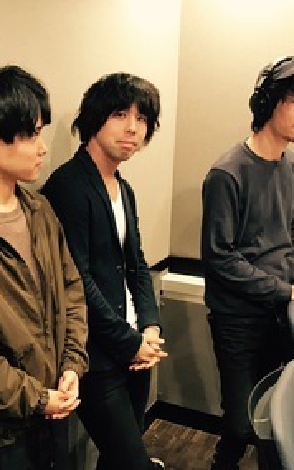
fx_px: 601
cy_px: 269
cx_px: 56
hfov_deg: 26.9
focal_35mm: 47
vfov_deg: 42.5
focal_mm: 3.99
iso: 100
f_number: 1.8
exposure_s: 1/17
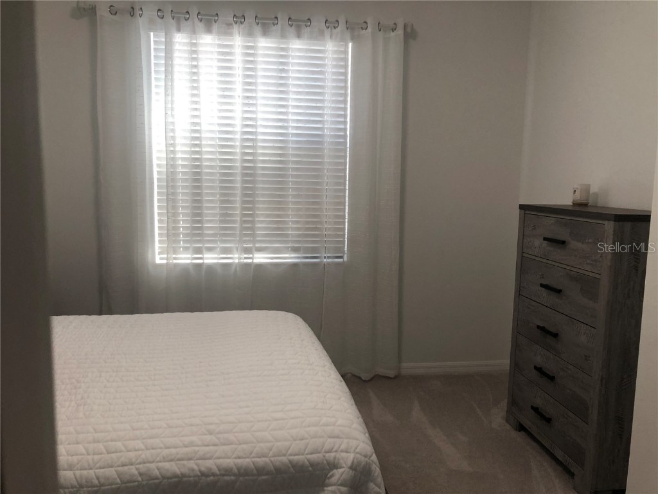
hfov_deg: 63.4
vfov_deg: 49.7
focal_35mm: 28
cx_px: 329
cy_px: 247
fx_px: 532
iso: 25
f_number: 1.8
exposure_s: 1/40
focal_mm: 3.99
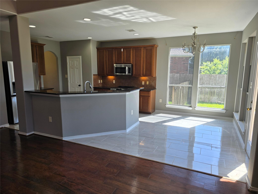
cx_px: 129
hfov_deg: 73.9
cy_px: 97
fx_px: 171
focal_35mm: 23
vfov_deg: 58.9
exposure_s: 1/120
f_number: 1.7
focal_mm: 6.3
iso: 20
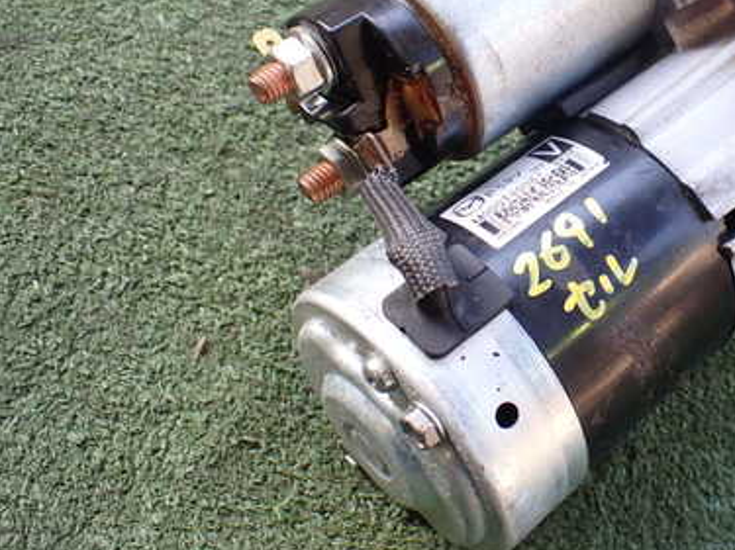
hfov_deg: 38.2
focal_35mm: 48
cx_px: 586
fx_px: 1019
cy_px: 215
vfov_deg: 30.2
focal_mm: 5.4
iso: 200
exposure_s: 1/125
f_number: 2.3
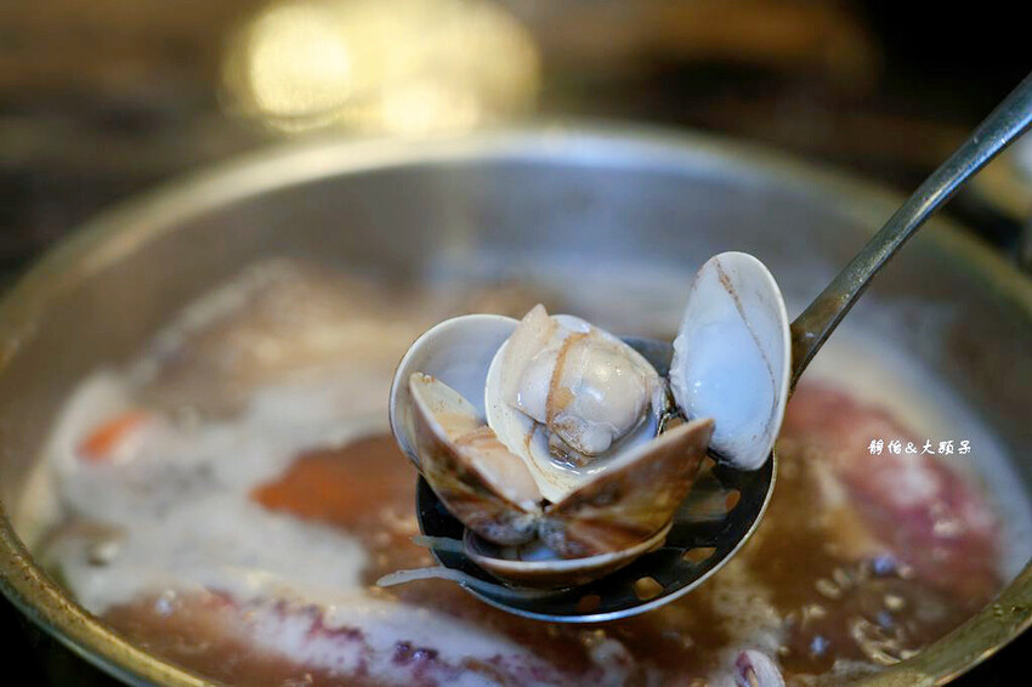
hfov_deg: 27.7
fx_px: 2092
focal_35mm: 73
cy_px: 344
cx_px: 516
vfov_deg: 18.7
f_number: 4
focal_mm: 73
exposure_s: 1/80
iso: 1000
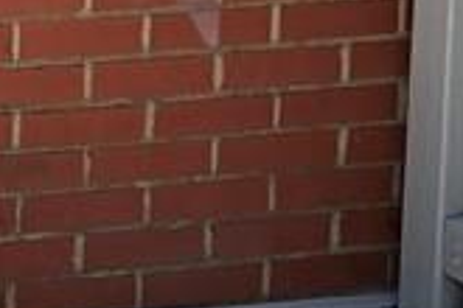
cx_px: -631
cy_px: -238
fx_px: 2328
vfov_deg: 7.4
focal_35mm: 181
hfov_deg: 10.0
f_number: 1.8
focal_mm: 3.99
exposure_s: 1/592
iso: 20
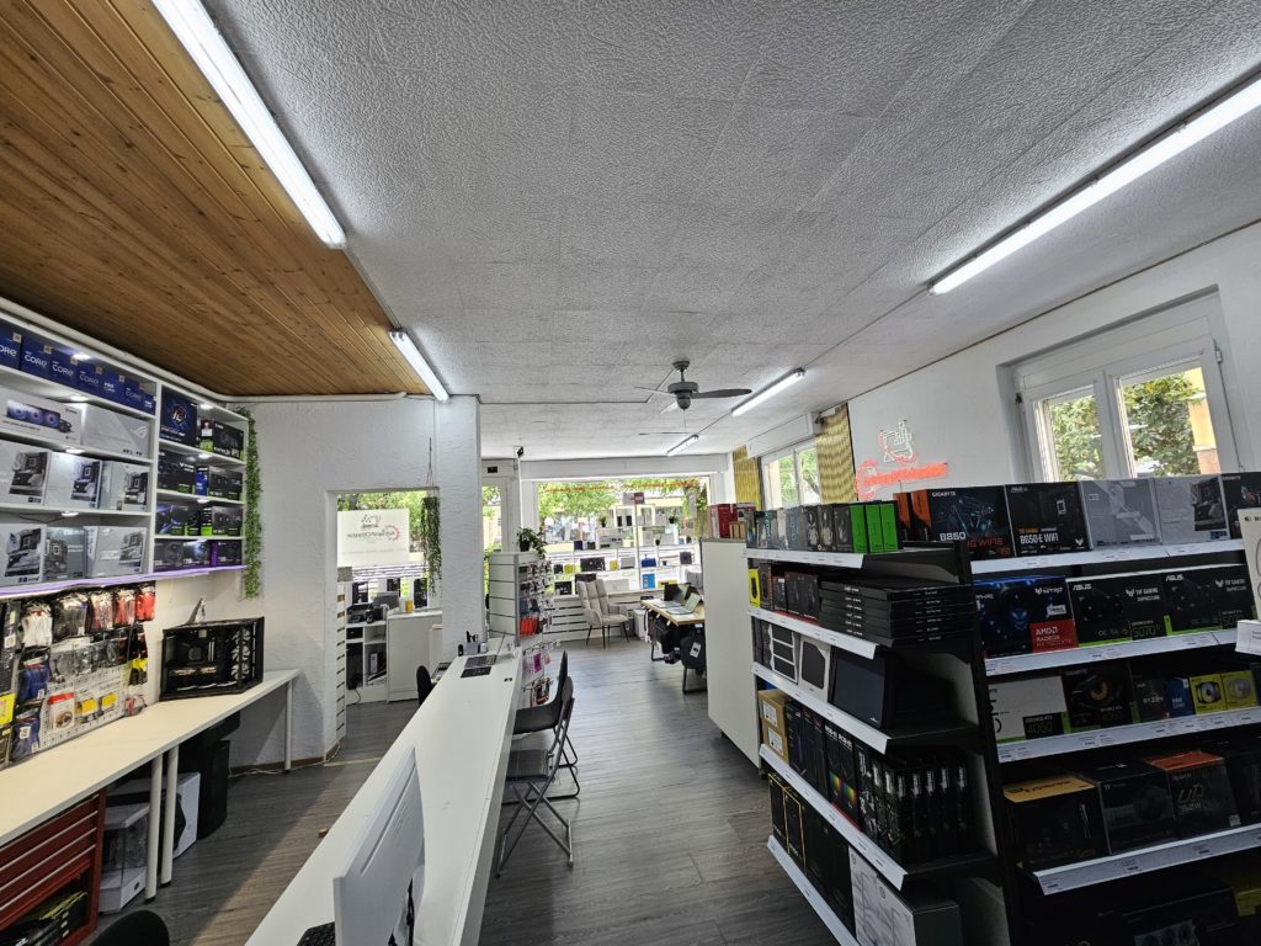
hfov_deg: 106.2
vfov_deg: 89.9
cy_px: 473
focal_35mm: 13
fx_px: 474
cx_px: 630
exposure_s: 1/100
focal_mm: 2.2
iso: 80
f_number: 2.2
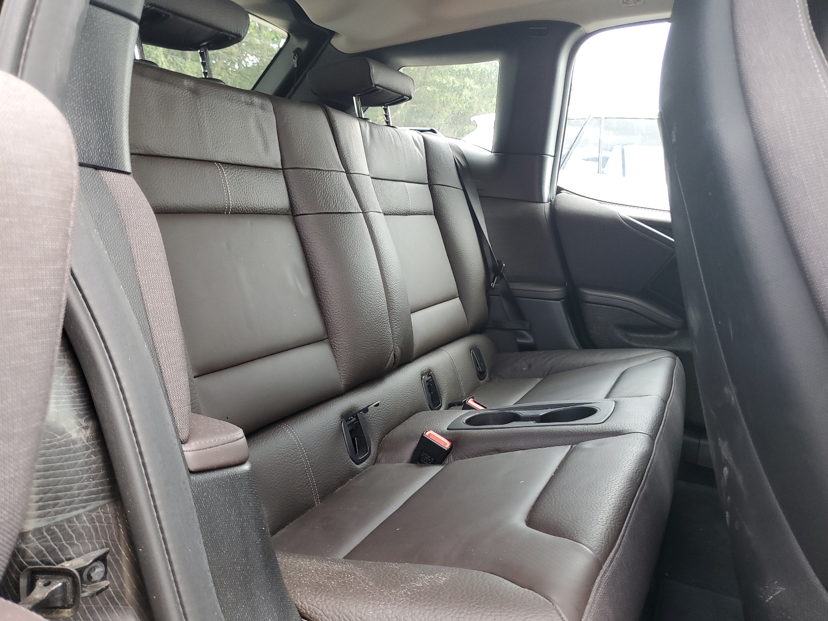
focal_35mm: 26
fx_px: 622
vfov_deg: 53.1
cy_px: 310
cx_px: 414
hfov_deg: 67.3
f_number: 1.5
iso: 69
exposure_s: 1/120
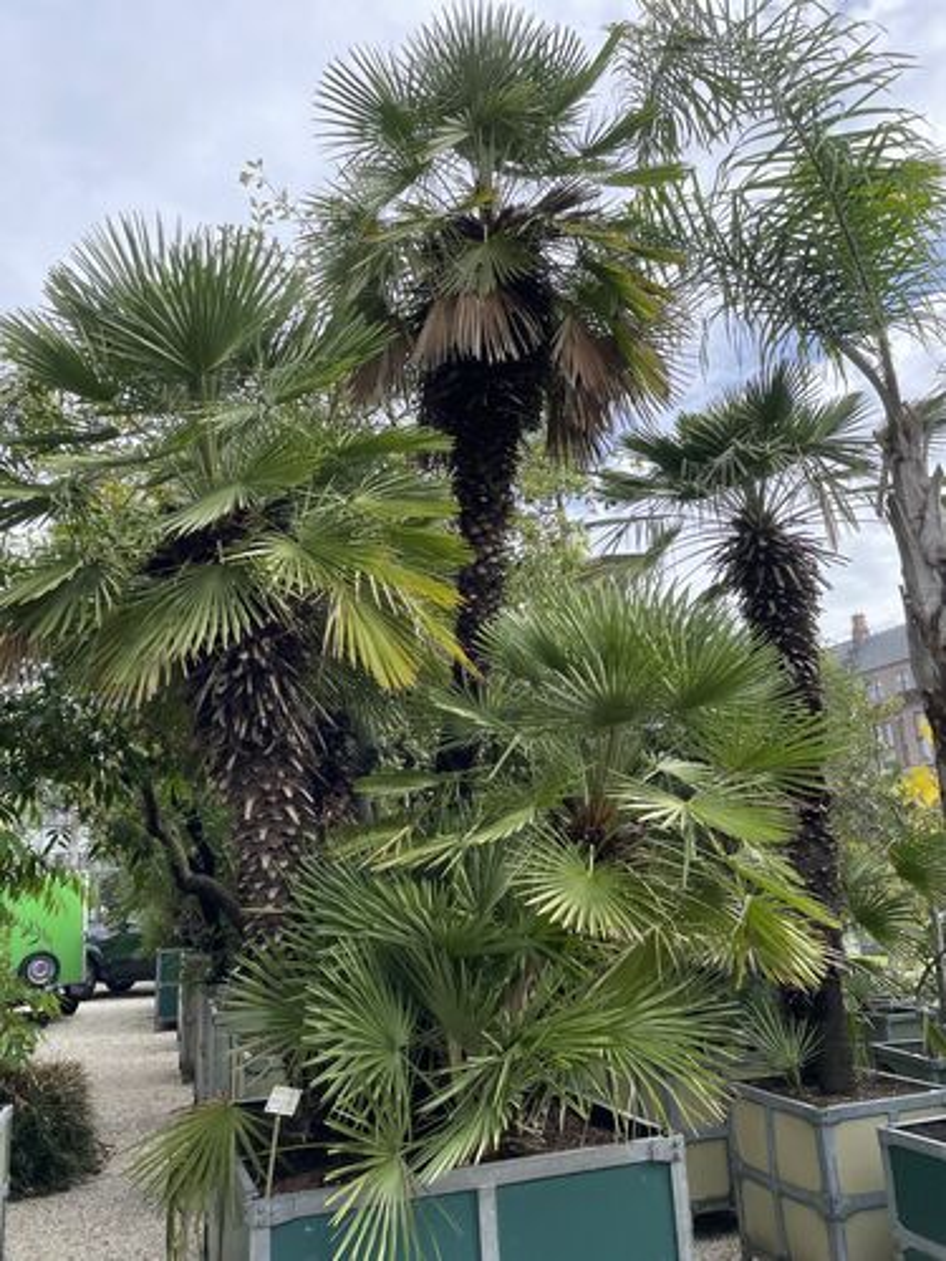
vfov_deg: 67.3
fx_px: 947
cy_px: 630
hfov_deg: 53.1
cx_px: 473
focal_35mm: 26
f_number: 1.6
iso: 50
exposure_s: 1/1092
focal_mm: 4.2
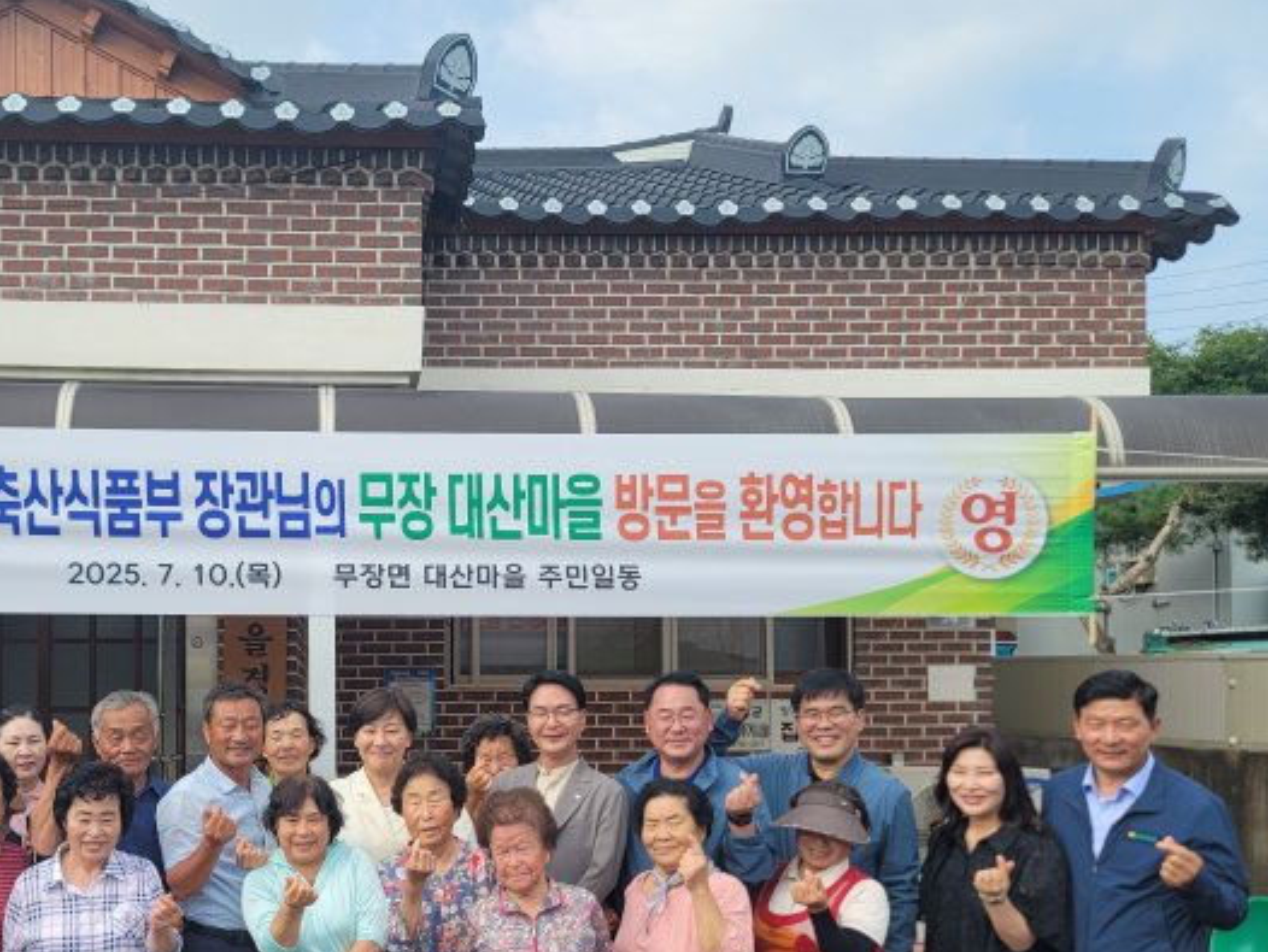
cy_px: 699
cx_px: 345
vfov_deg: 37.0
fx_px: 1393
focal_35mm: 38
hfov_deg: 47.4
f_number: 1.8
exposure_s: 1/507
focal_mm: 7
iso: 20
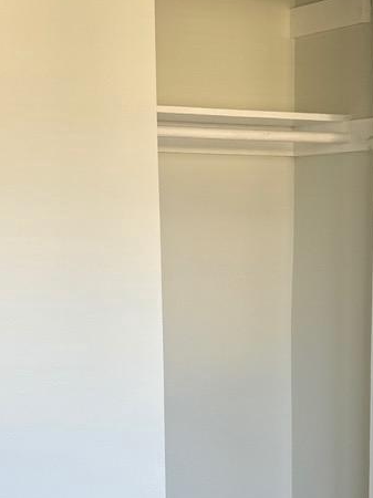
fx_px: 1179
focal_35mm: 82
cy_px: 467
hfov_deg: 17.9
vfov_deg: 23.1
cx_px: 263
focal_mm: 6.86
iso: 125
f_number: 1.78
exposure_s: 1/60
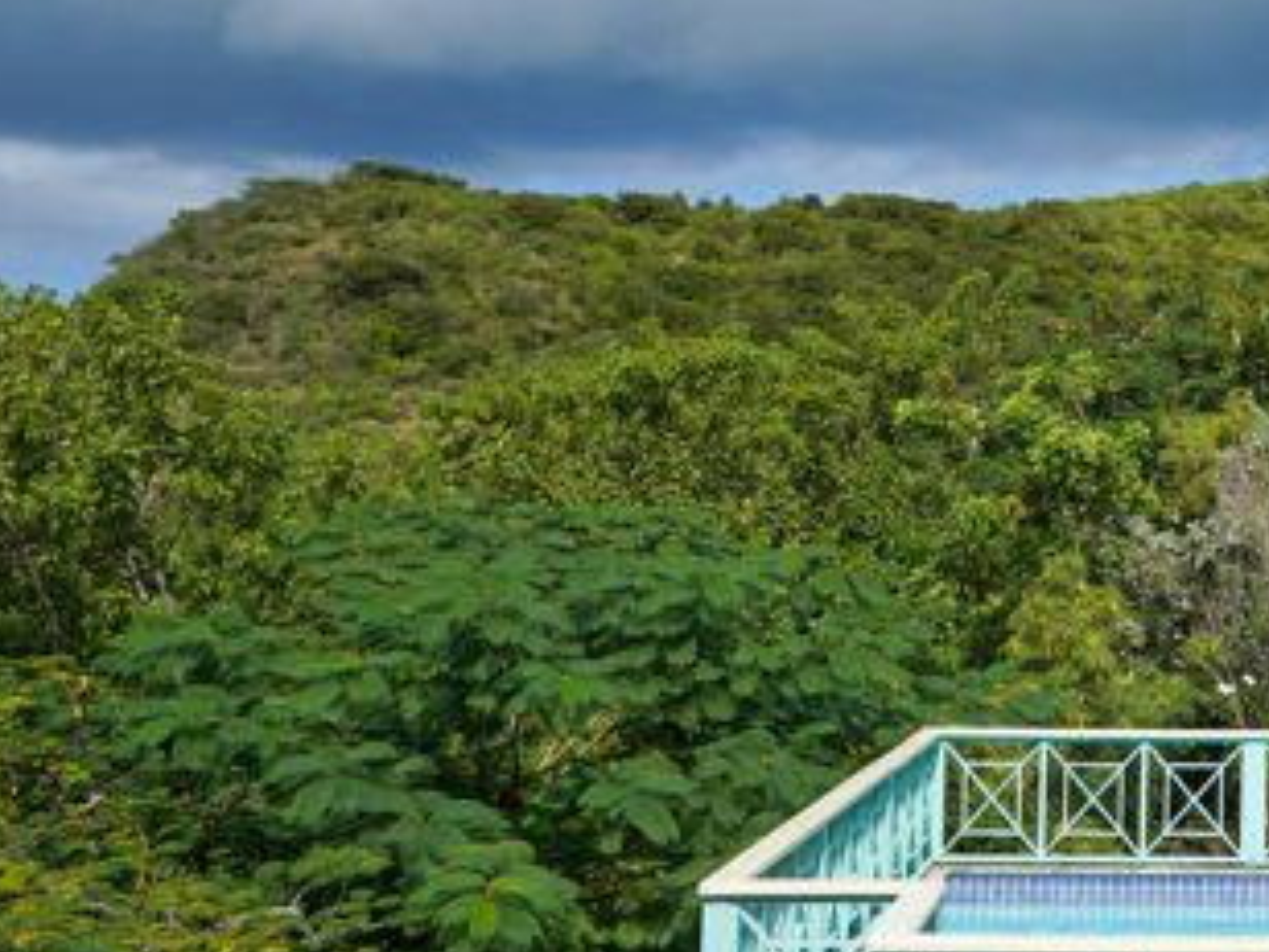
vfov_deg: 22.2
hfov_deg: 26.8
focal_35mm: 66
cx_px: 1419
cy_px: 363
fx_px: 2420
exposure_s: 1/800
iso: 200
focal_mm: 30
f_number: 8
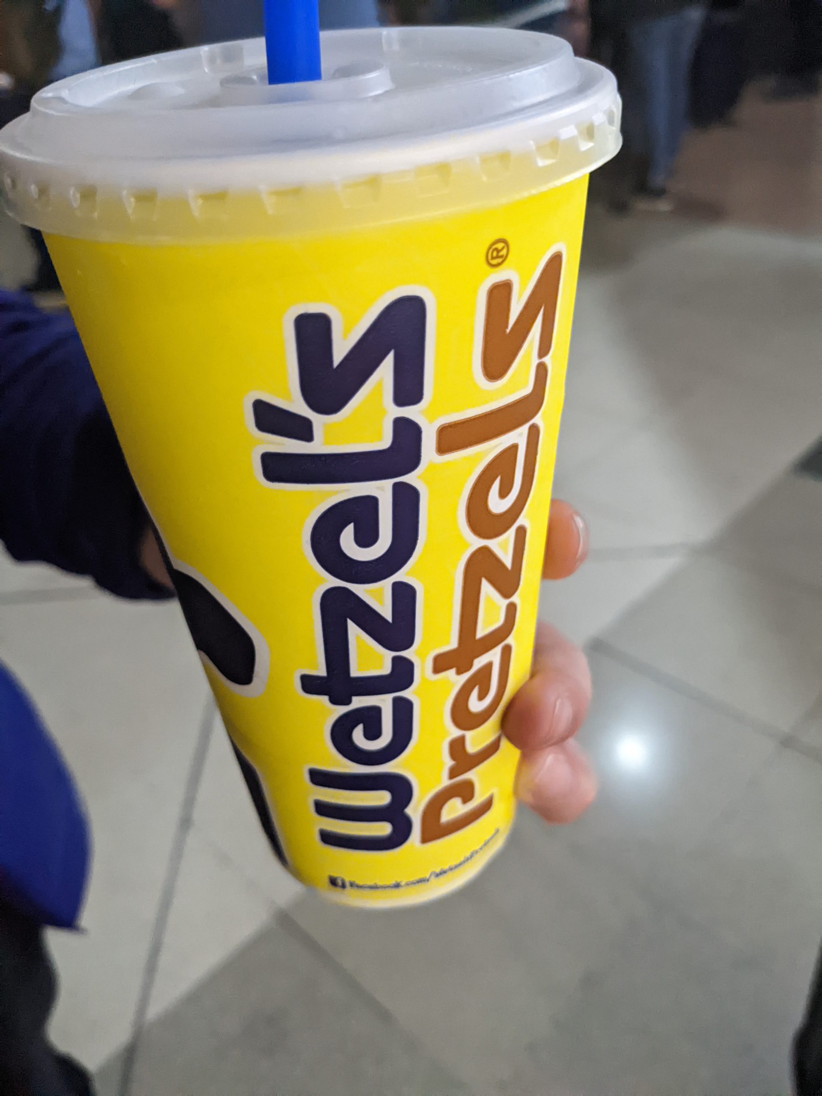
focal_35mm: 27
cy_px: 548
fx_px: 855
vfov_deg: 65.3
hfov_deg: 51.4
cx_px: 411
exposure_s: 1/120
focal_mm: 4.38
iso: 1170
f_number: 1.73
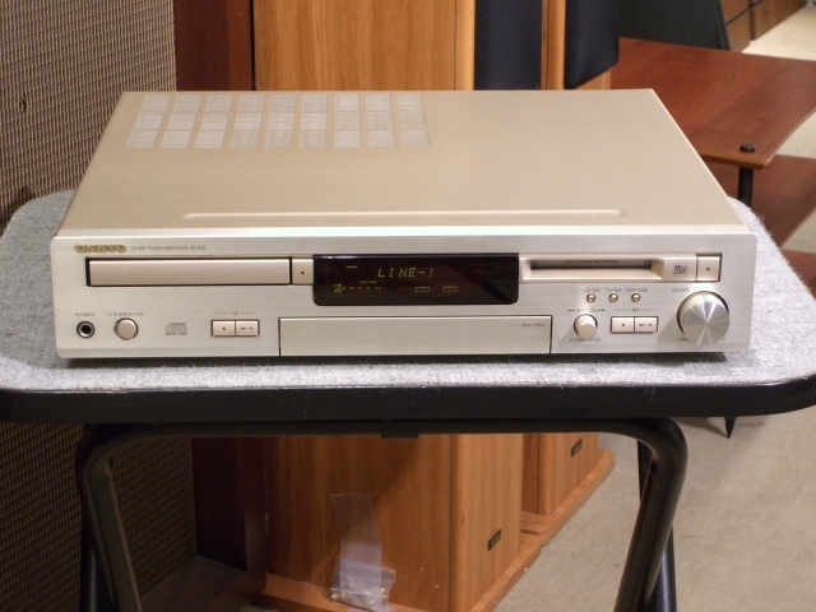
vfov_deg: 18.4
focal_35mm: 80
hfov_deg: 24.4
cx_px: 408
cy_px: 306
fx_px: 1886
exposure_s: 1/8
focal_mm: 16.6
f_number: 4.4
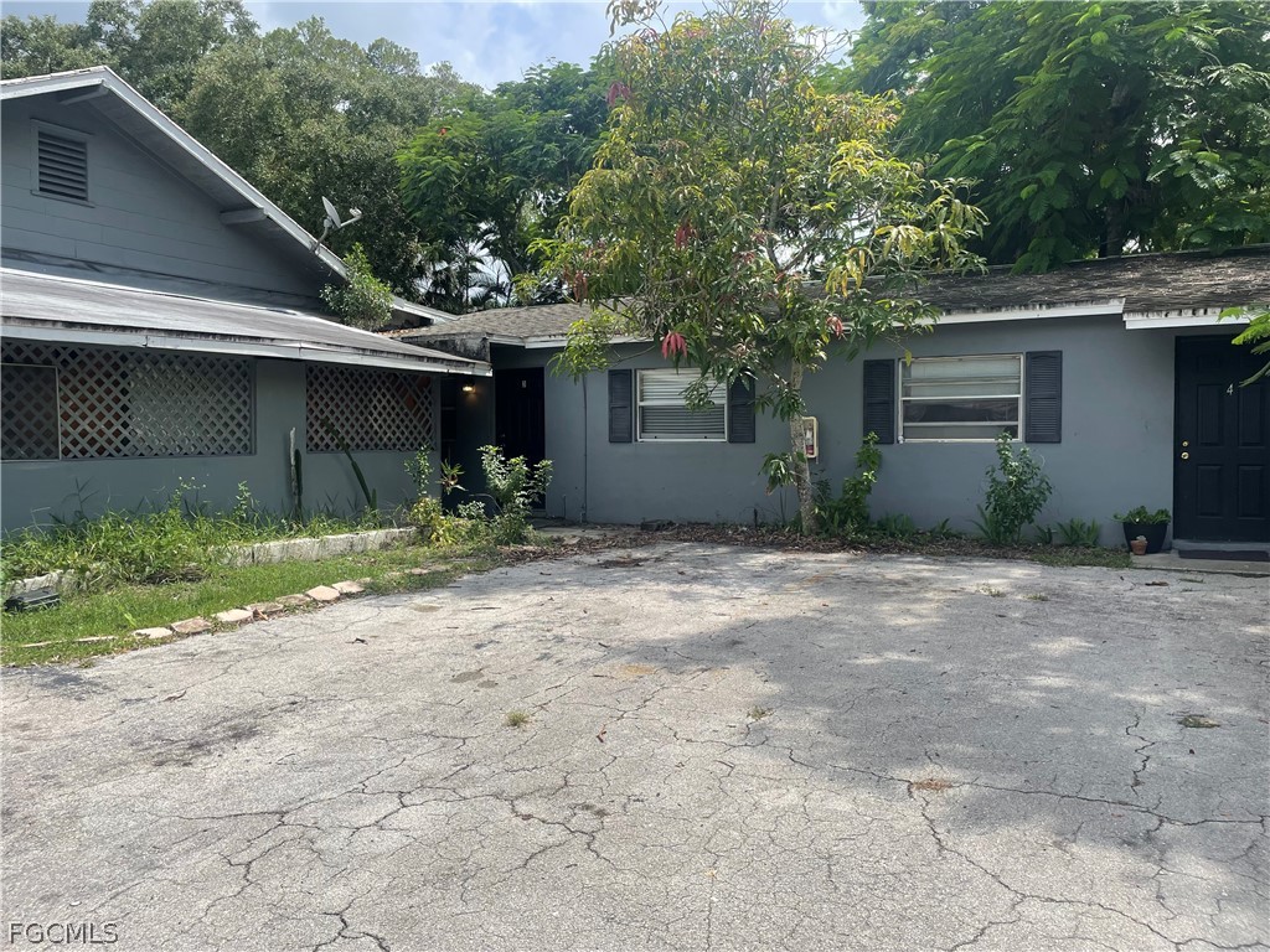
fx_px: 954
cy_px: 476
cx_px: 635
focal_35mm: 26
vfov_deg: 53.1
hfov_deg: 67.3
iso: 32
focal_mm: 4.2
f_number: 1.6
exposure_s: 1/2212
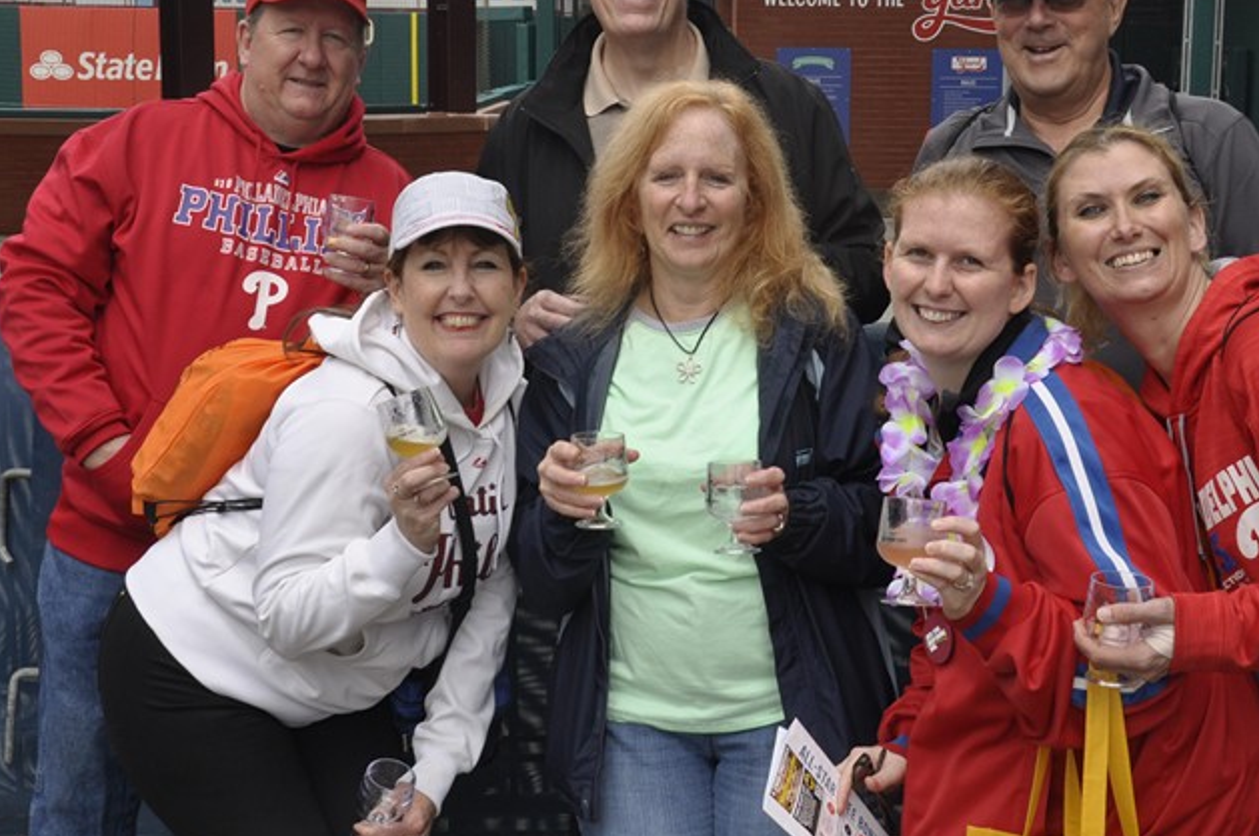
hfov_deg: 32.4
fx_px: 2166
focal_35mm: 62
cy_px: 360
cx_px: 727
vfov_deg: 21.8
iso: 400
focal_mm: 26
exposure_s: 1/200
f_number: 11
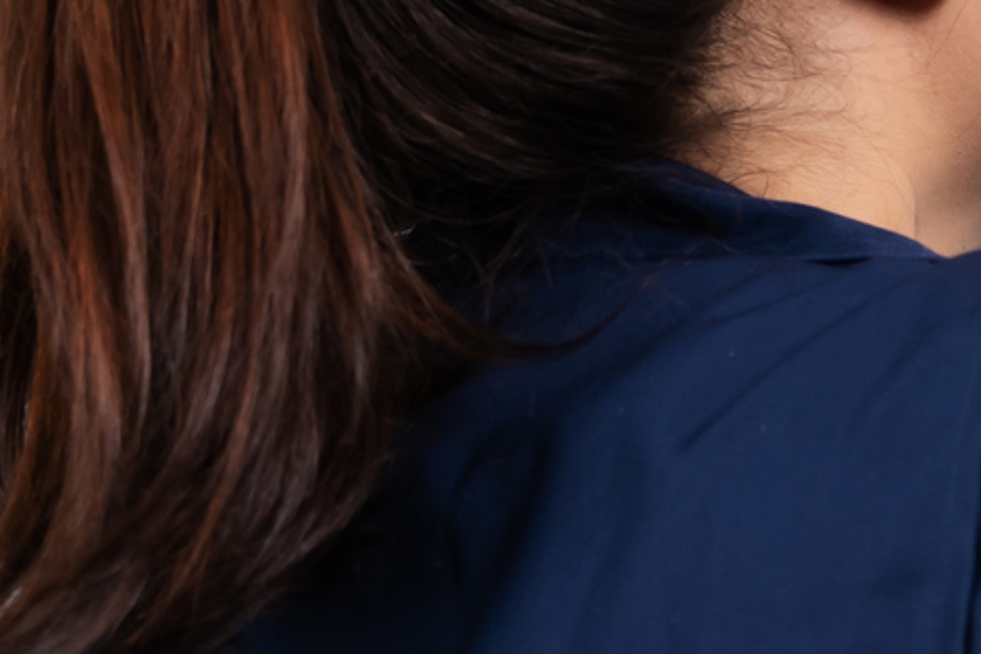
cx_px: 1490
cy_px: -225
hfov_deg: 4.9
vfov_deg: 3.3
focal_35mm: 419
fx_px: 11417
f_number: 4
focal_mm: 93
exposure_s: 1/160
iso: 400
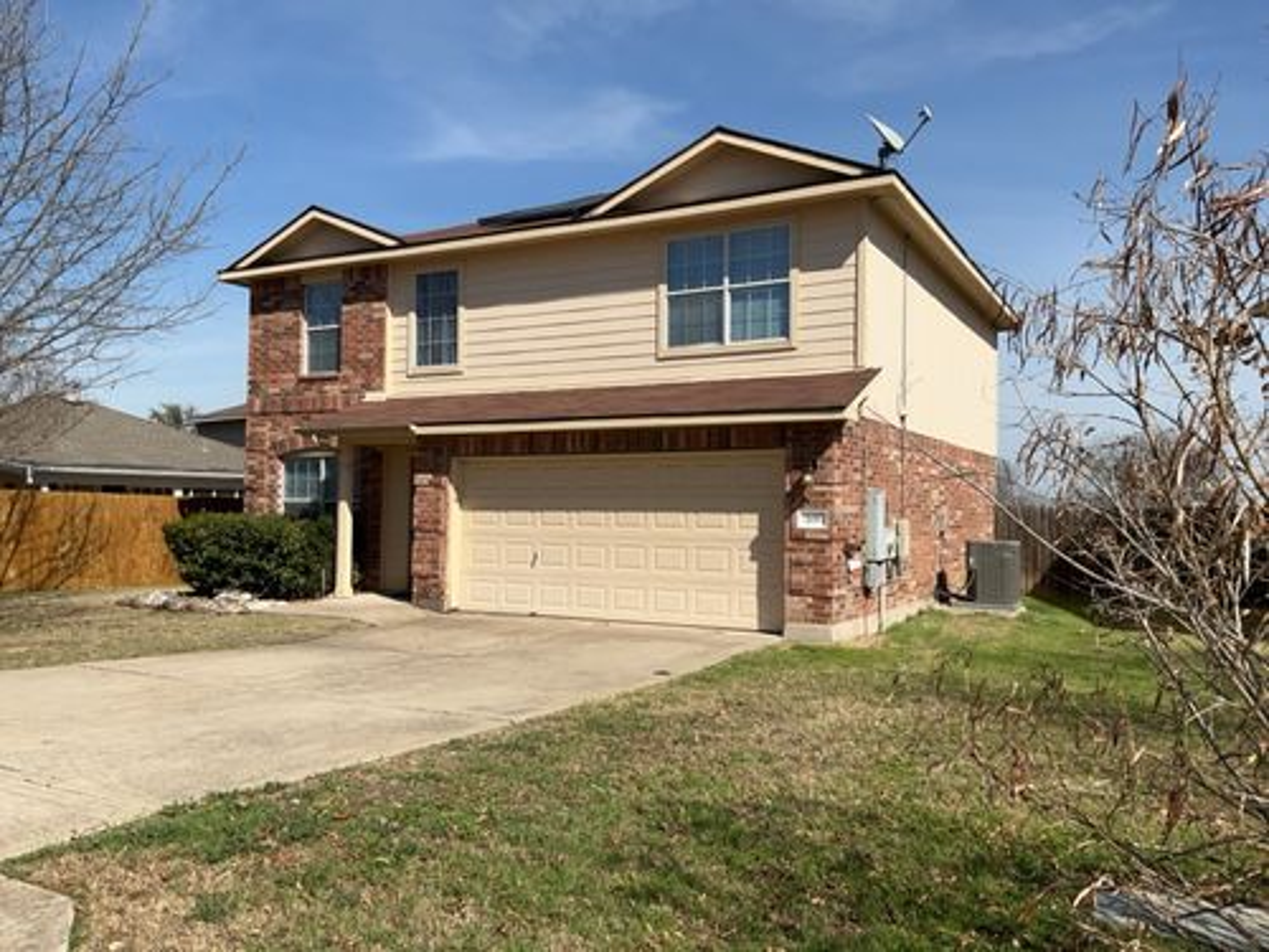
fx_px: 990
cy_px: 476
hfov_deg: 65.3
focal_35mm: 27
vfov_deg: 51.4
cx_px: 634
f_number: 1.8
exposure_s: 1/2959
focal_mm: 3
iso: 25
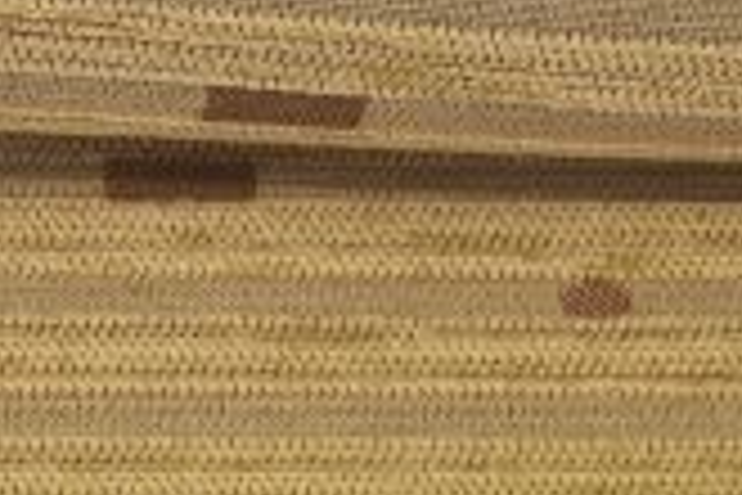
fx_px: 2700
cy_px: 945
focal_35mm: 131
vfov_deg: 9.8
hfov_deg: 15.1
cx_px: -157
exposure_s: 1/116
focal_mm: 5.4
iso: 50
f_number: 1.8
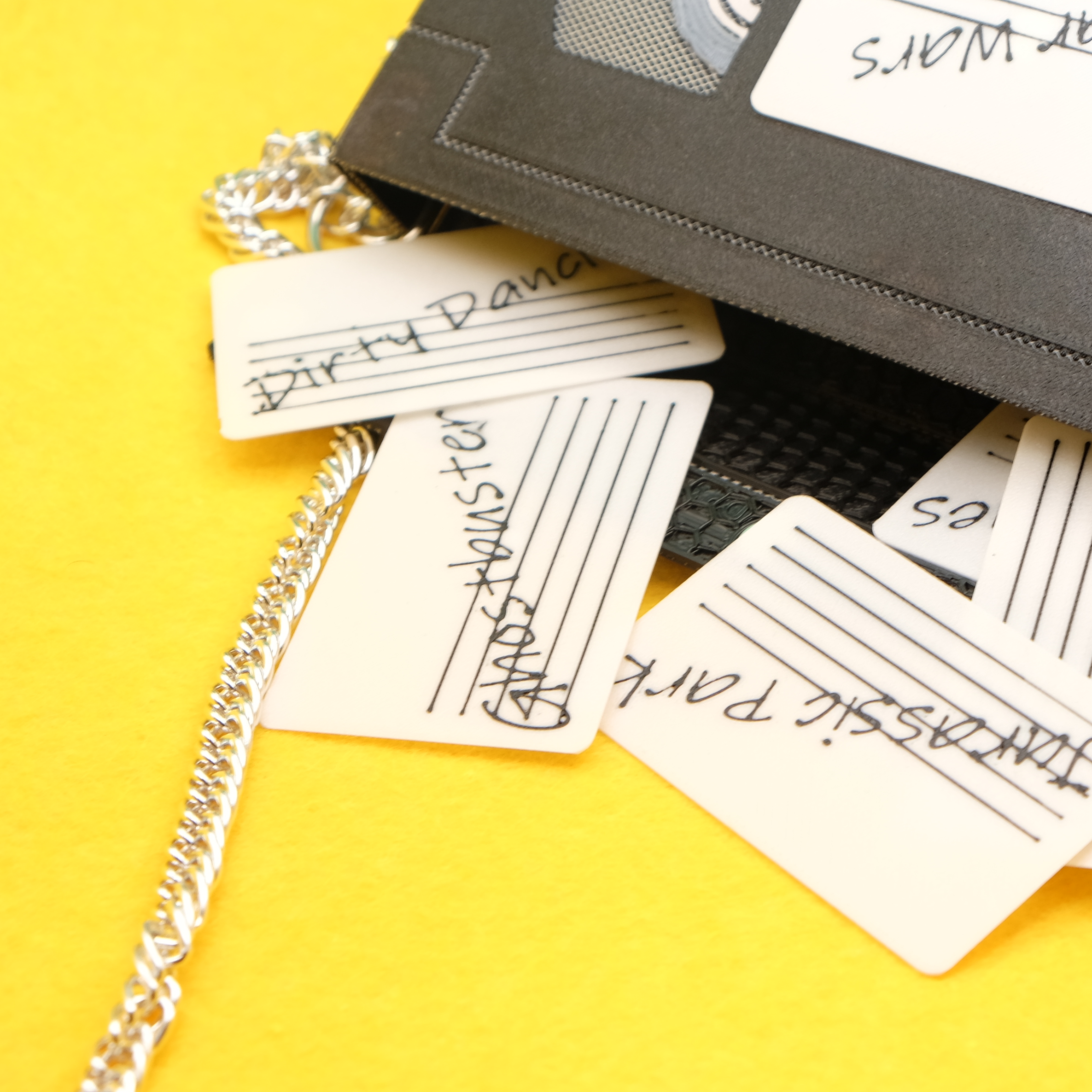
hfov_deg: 19.9
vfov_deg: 20.1
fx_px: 3069
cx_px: 940
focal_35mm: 86
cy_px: 372
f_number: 5.6
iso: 320
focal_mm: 32.9
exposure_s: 1/40
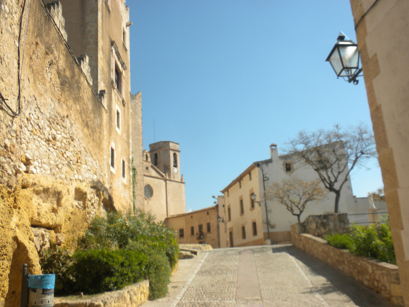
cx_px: 204
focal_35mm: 37
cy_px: 154
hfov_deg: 50.1
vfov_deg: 38.7
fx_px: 437
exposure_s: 1/98.1
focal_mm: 6.6
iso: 64
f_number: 10
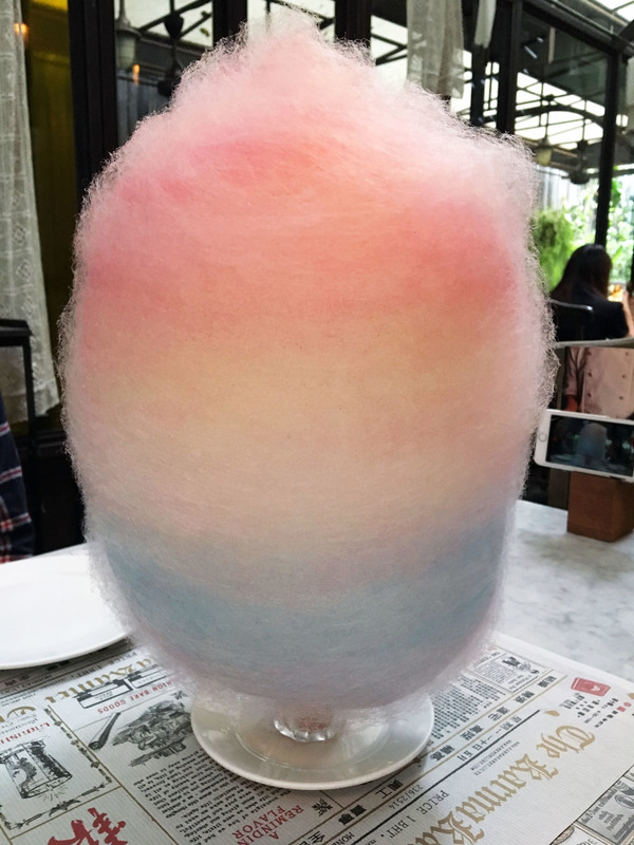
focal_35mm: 29
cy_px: 422
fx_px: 708
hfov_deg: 48.2
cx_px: 317
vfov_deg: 61.7
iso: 200
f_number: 2.2
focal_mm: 4.15
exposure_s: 1/17
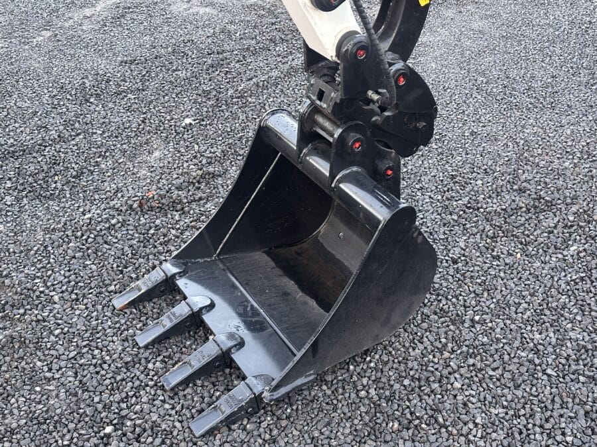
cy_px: 224
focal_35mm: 48
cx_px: 298
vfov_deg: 30.3
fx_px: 828
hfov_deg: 39.7
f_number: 1.78
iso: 200
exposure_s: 1/60
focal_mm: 6.86
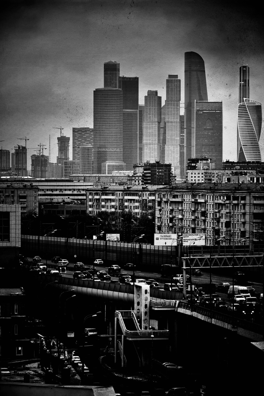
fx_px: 1732
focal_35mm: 158
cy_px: 198
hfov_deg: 8.7
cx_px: 132
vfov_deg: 13.0
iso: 100
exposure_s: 1/40
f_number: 5.6
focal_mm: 105
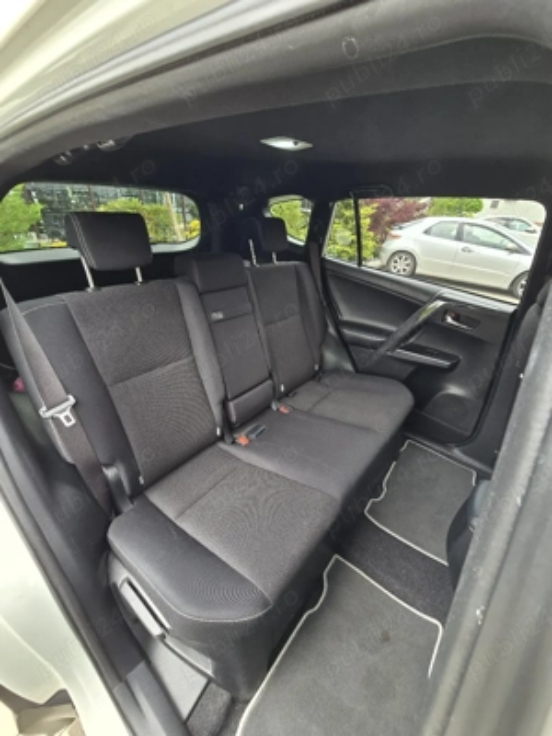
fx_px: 276
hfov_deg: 89.9
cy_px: 368
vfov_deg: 106.2
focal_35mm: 13
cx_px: 276
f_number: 2.2
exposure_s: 1/120
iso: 64
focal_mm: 2.2
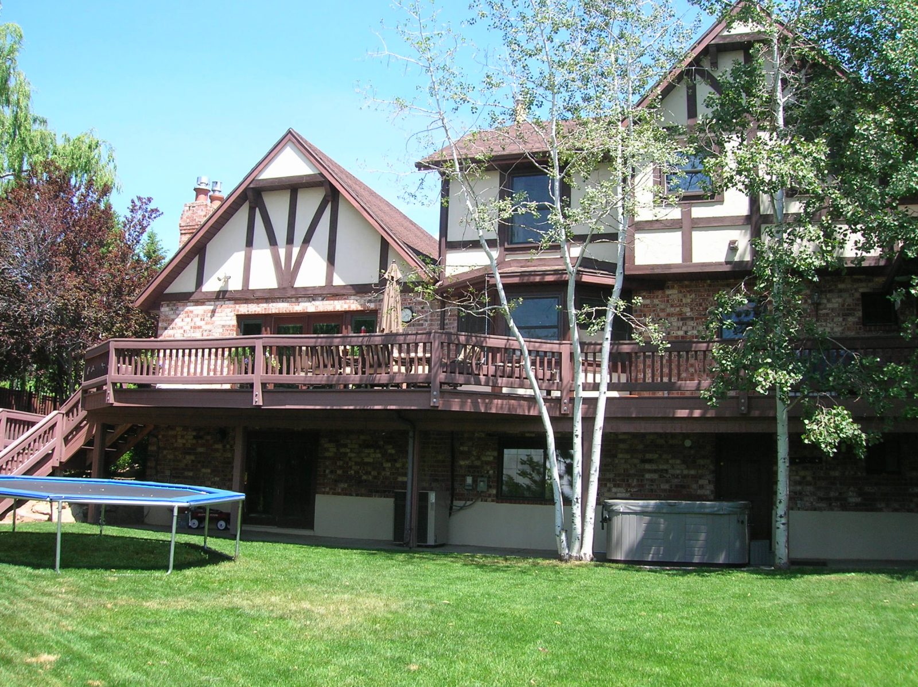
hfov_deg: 54.0
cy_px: 344
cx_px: 459
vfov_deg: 41.7
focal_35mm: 34
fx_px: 901
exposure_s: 1/129
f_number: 4.9
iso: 50
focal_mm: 5.7
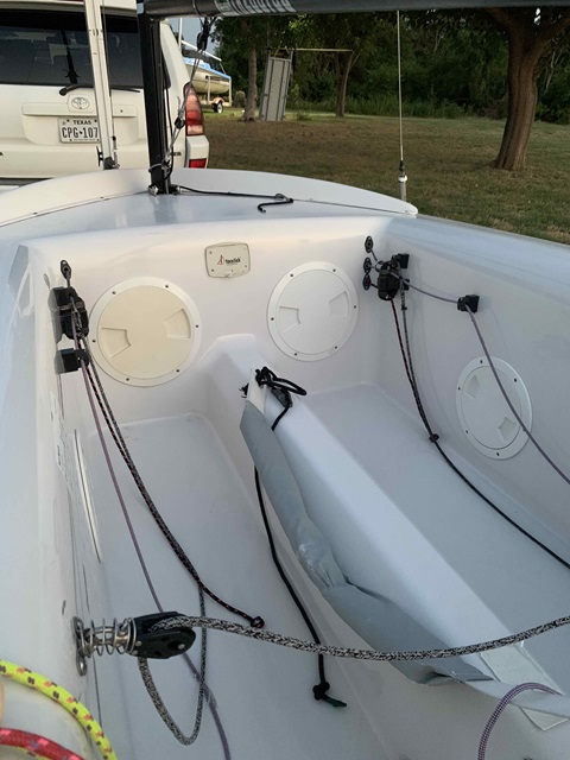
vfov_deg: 67.3
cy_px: 380
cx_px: 285
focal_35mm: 26
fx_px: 571
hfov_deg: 53.1
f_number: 1.8
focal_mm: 4.25
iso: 400
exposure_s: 1/33
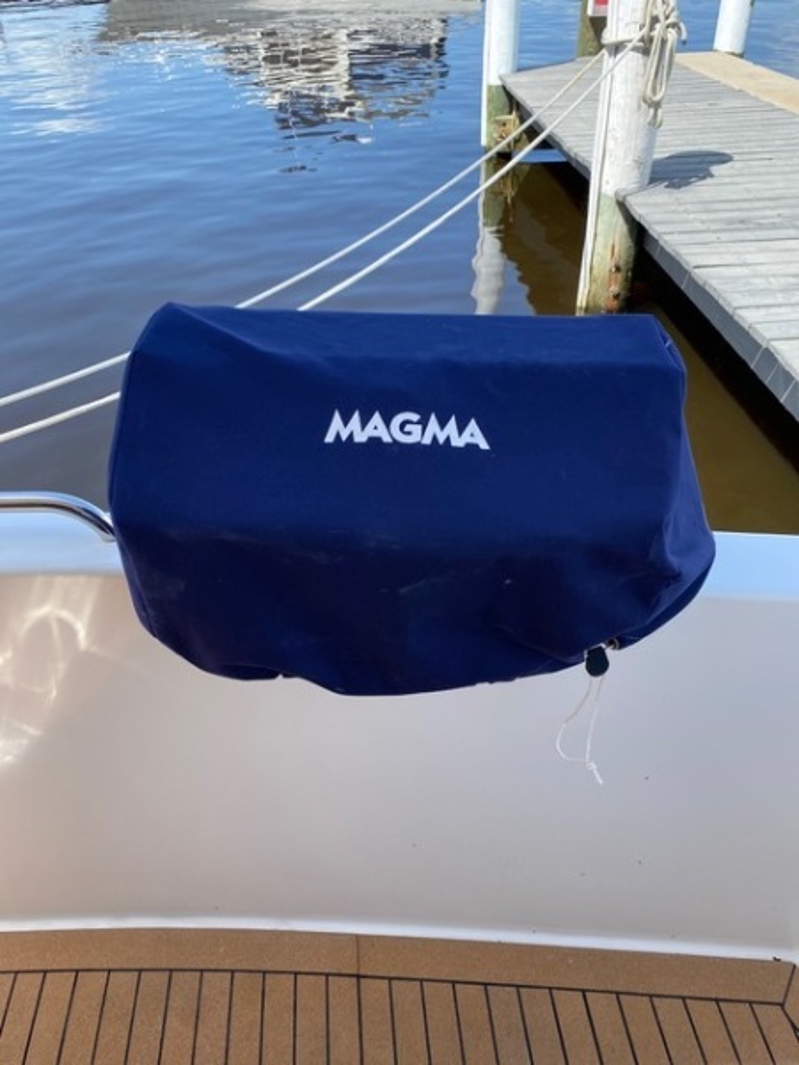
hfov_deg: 53.1
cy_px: 532
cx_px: 400
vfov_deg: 67.3
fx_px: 800
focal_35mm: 26
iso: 32
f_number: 1.8
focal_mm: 4.25
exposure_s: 1/724
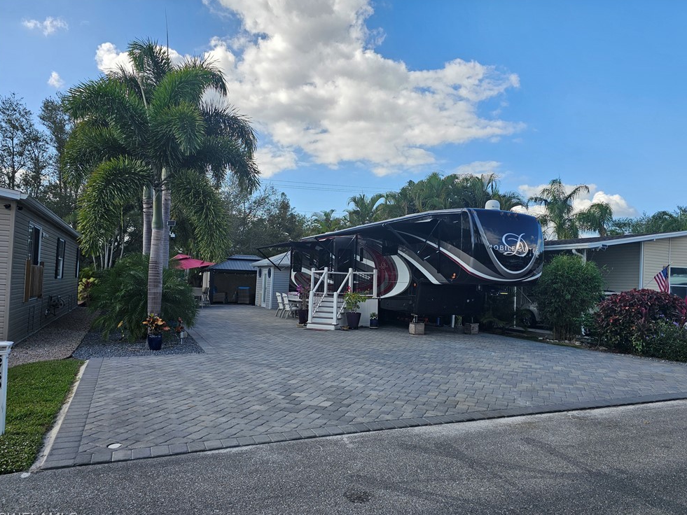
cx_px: 352
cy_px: 262
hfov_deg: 71.6
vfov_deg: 56.8
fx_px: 476
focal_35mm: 24
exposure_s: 1/447
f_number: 1.7
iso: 10
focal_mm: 6.3
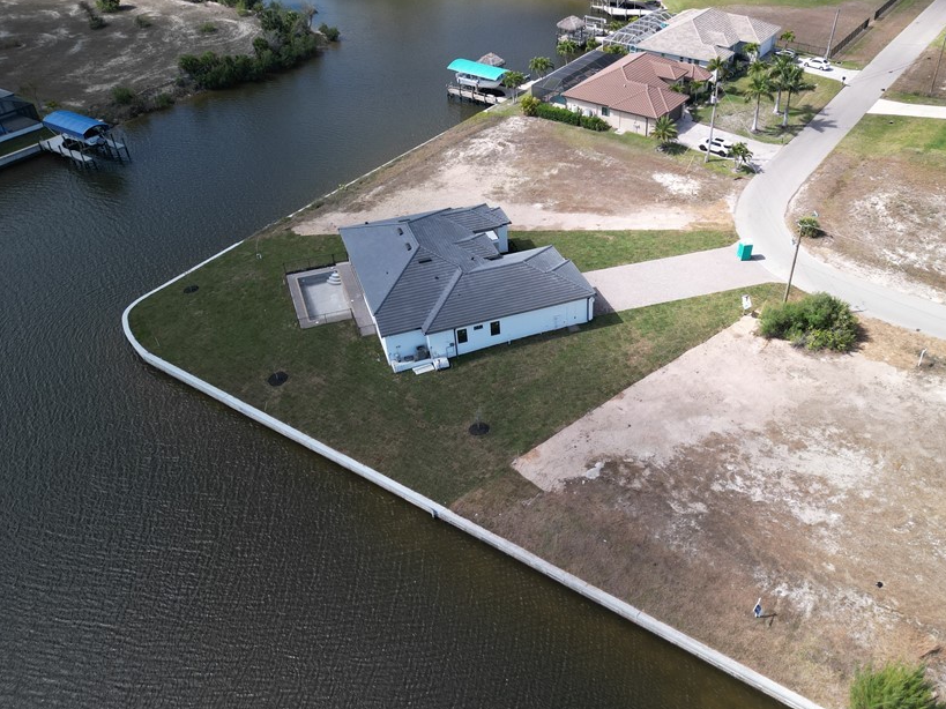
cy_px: 365
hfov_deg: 59.6
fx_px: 820
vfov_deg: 46.8
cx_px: 550
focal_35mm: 30
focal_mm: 6.72
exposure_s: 1/100
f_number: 1.7
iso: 100
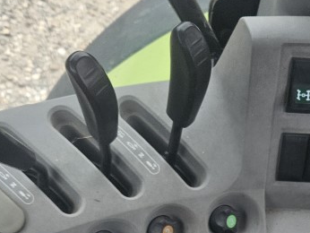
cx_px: 237
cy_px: 275
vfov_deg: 20.3
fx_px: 609
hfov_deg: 28.1
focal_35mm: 68
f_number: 1.8
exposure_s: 1/180
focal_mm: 5.4
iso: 100
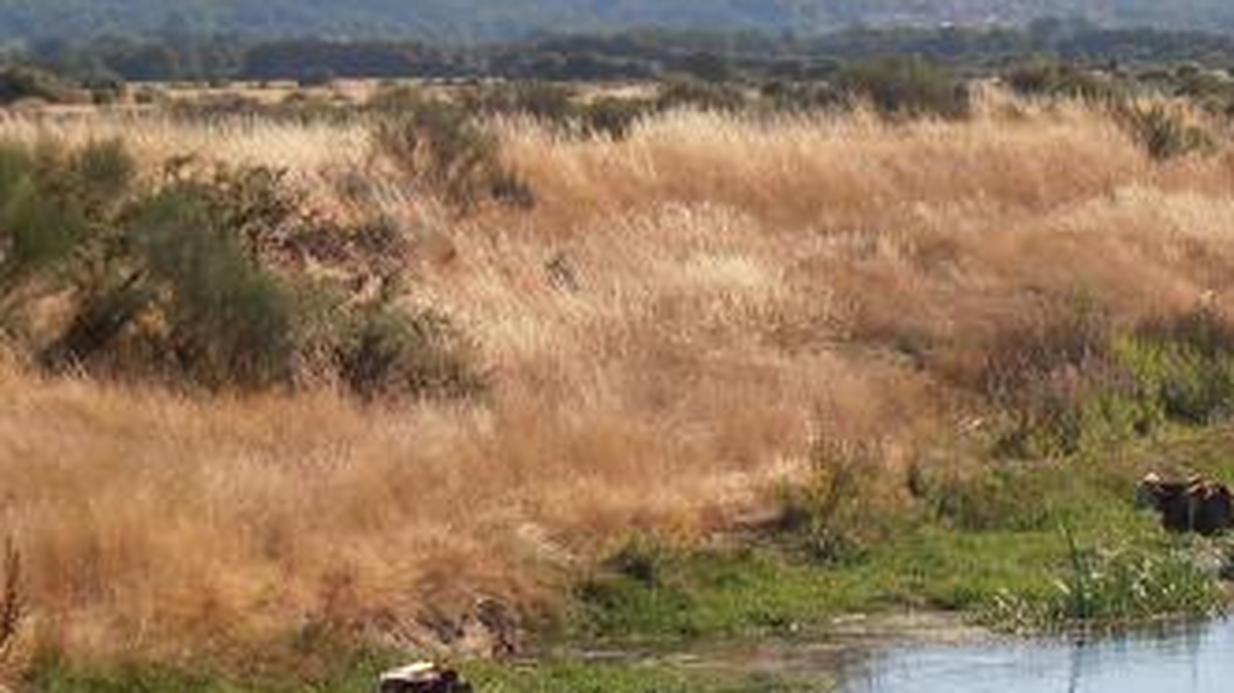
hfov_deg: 9.2
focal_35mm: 234
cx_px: 1133
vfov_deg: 5.2
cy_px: 469
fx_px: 7655
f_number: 5.5
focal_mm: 19.64
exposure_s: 1/400
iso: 80
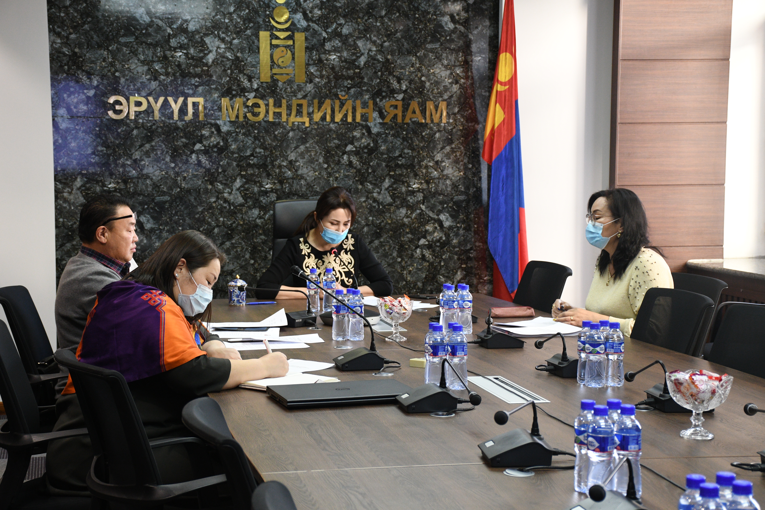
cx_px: 382
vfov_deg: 18.9
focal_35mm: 72
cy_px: 255
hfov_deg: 28.1
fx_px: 1530
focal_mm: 48
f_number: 5.6
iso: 1250
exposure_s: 1/60
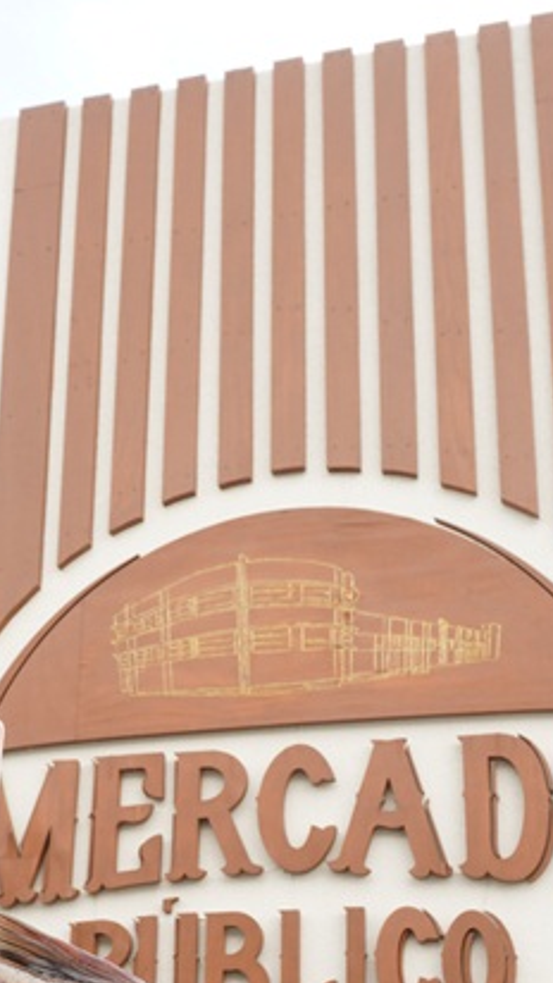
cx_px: 137
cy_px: 721
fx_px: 1589
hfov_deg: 19.6
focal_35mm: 61
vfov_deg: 33.7
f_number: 8
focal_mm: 20
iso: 200
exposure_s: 1/80
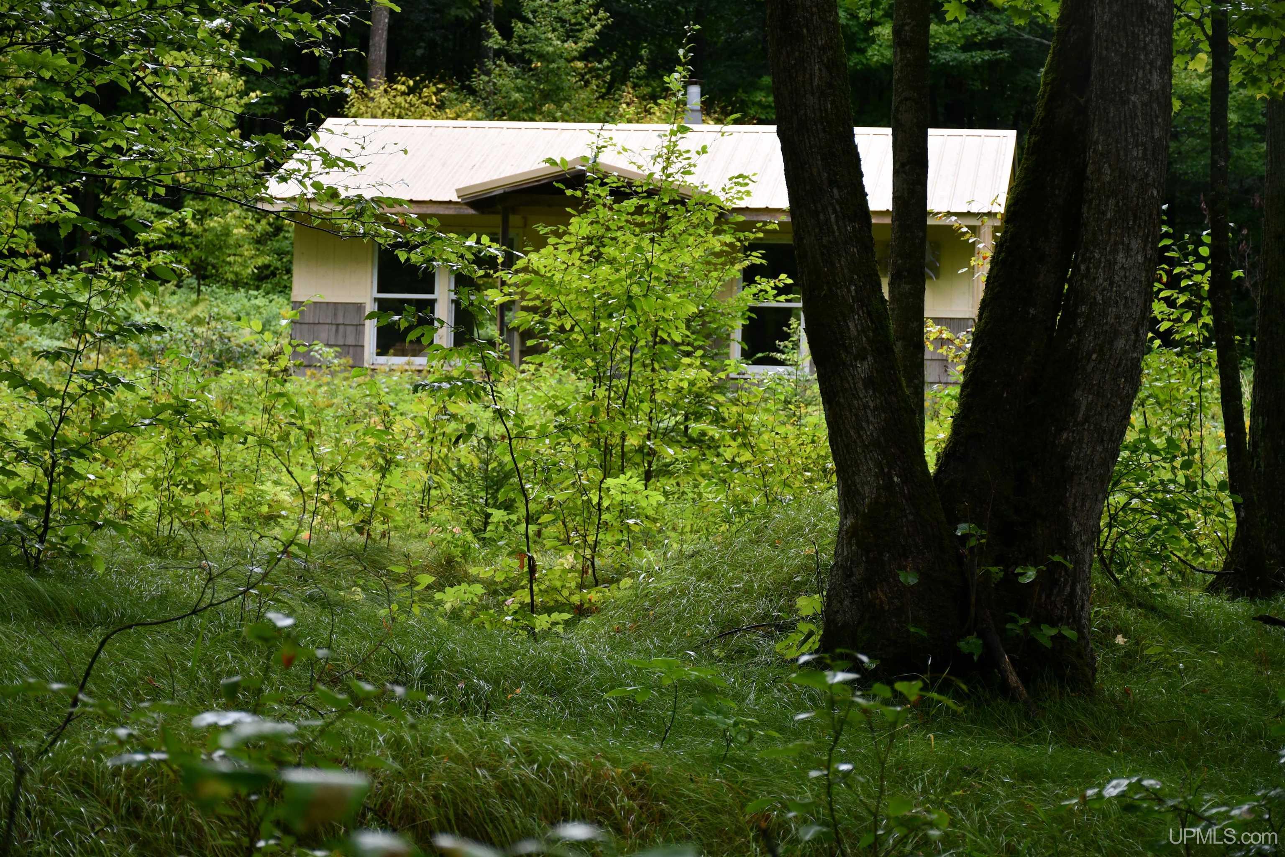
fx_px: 3748
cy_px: 428
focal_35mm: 105
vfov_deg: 13.0
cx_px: 642
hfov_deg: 19.5
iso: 400
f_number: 5
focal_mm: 70
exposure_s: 1/250
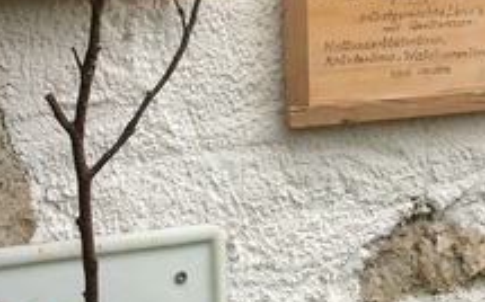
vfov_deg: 15.1
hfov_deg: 24.6
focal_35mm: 84
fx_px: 1109
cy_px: -36
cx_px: 285
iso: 50
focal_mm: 4.15
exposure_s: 1/33
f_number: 2.2
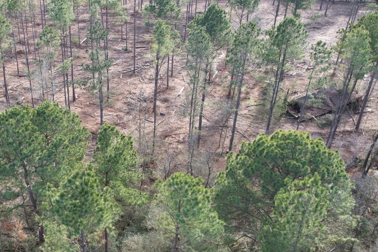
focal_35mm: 41
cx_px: 109
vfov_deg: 32.1
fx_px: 431
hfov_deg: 46.2
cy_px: 185
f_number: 2.8
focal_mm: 8.38
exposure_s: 1/160
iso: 100
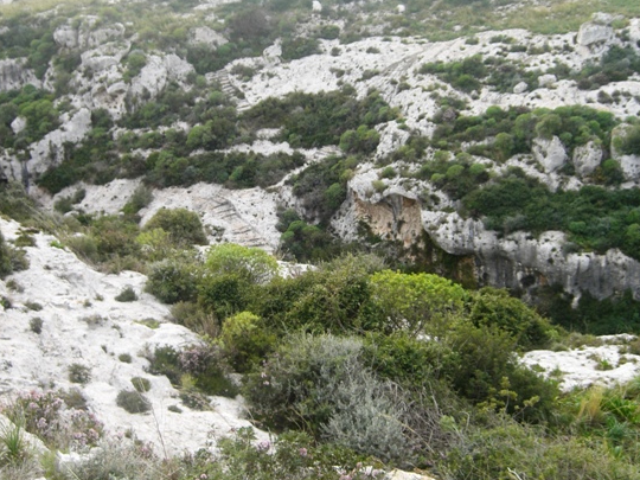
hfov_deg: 42.1
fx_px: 832
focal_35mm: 45
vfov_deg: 32.2
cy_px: 220
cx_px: 297
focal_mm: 7.9
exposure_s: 1/250
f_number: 2.8
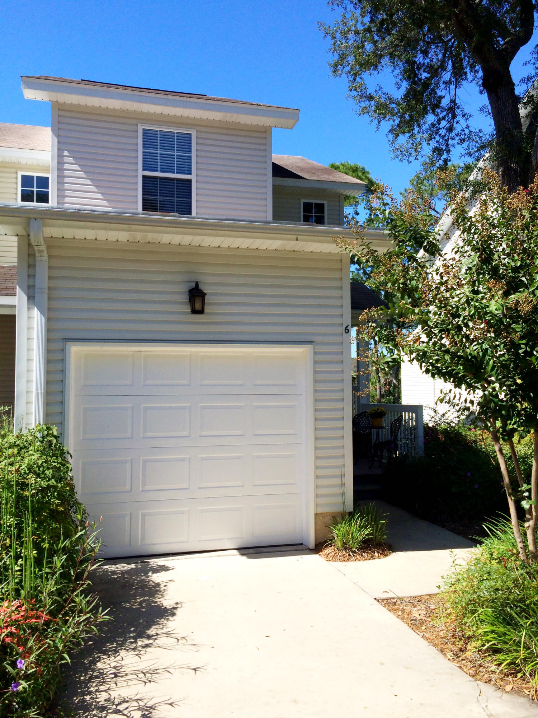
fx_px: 601
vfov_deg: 61.7
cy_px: 359
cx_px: 269
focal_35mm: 29
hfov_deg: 48.2
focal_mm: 4.15
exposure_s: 1/2564
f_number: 2.2
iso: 32
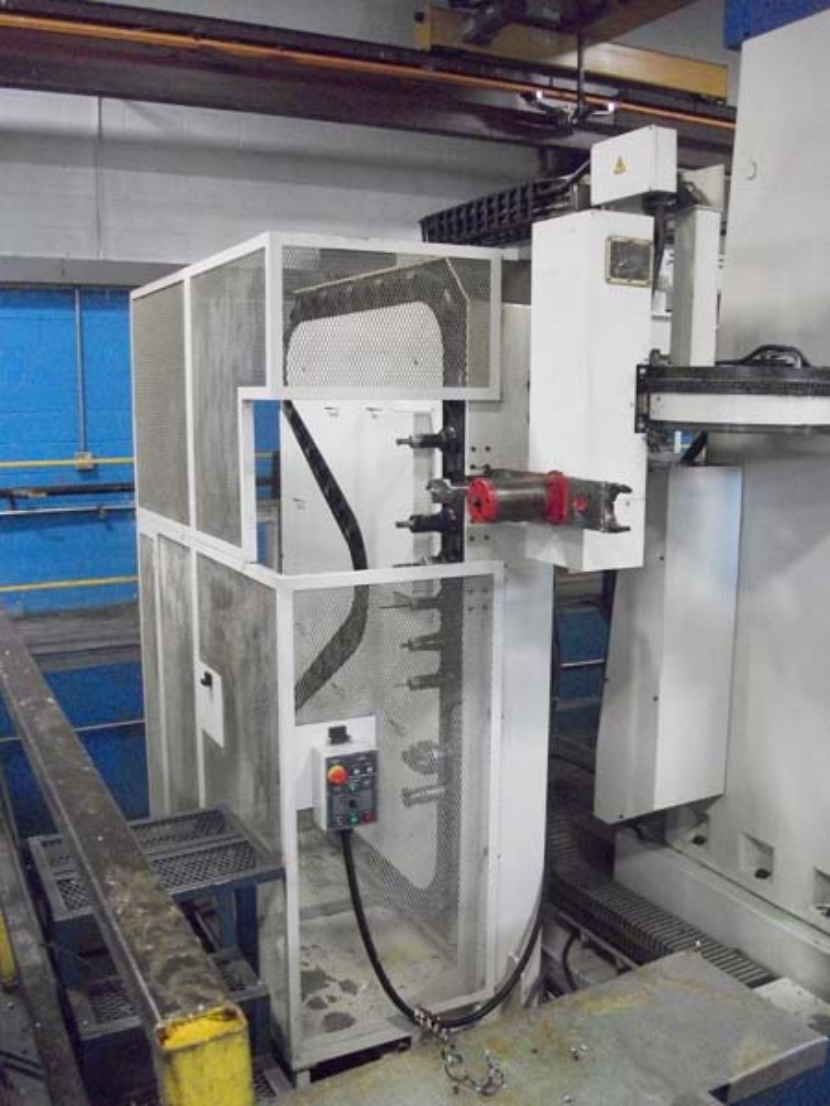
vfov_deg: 56.8
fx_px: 1023
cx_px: 415
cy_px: 553
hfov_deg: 44.2
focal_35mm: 32
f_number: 2.9
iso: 640
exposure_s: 1/30
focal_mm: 5.7
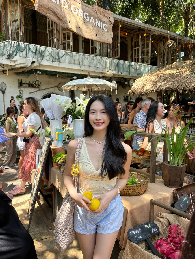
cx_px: 98
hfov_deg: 53.1
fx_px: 195
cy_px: 130
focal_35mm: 26
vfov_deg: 67.3
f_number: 1.6
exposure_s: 1/376
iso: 50
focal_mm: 5.96
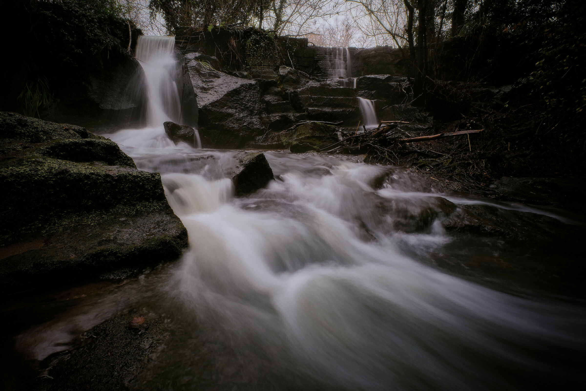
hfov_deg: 100.4
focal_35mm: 15
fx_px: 244
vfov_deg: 77.3
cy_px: 196
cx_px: 293
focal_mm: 10
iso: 320
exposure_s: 1/2
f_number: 14
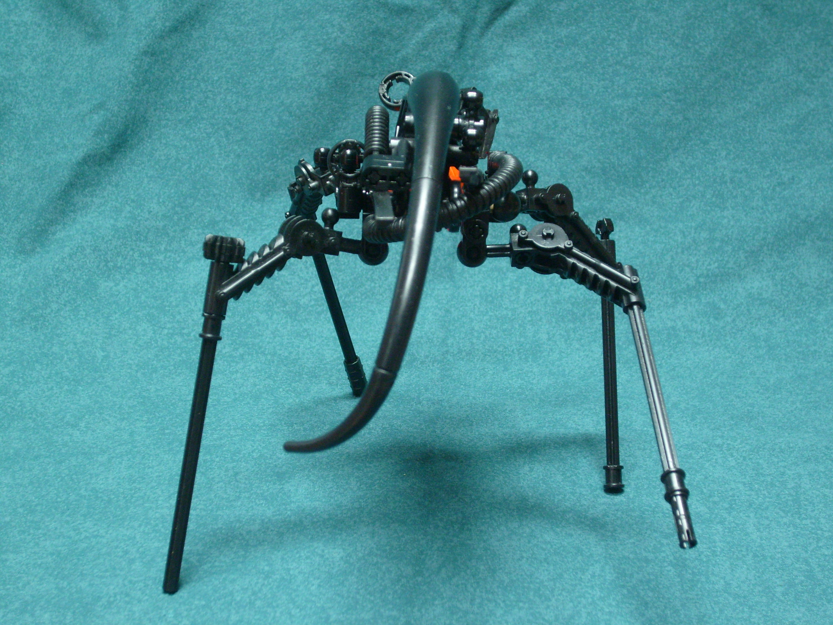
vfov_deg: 24.0
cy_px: 312
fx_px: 1468
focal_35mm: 61
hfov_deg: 31.7
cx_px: 416
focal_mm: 10.3
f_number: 3.6
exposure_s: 1/8
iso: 200
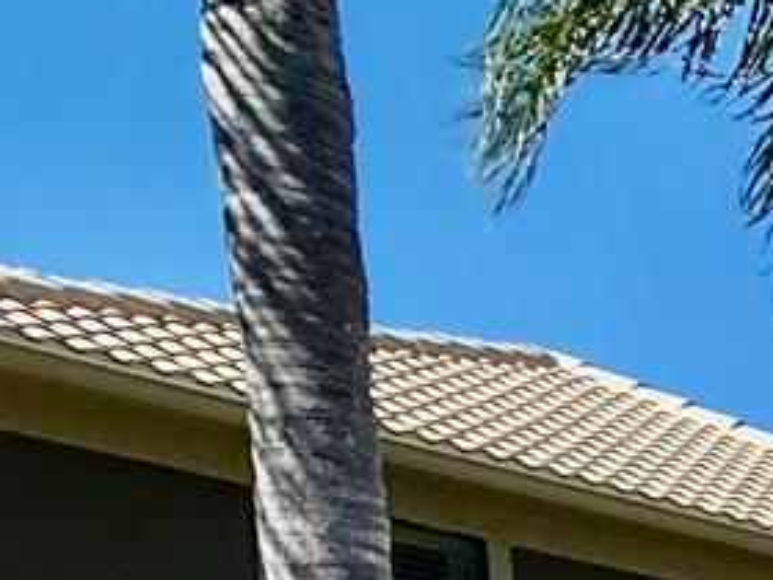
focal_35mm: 80
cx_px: 2073
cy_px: 1315
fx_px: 1786
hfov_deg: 13.2
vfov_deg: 14.0
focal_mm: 2.22
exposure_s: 1/3460
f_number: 2.2
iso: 50
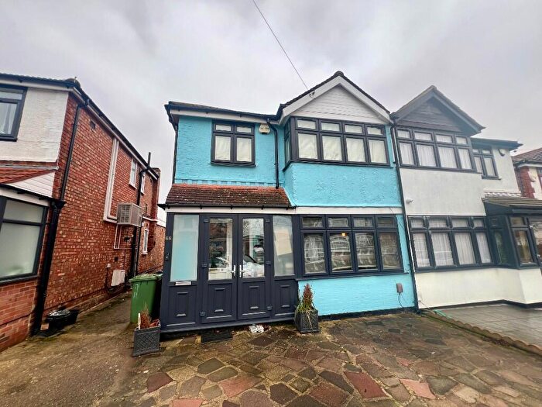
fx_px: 204
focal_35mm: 13
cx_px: 271
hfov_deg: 106.2
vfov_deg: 89.9
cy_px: 204
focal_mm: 1.57
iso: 32
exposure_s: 1/116
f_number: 1.8
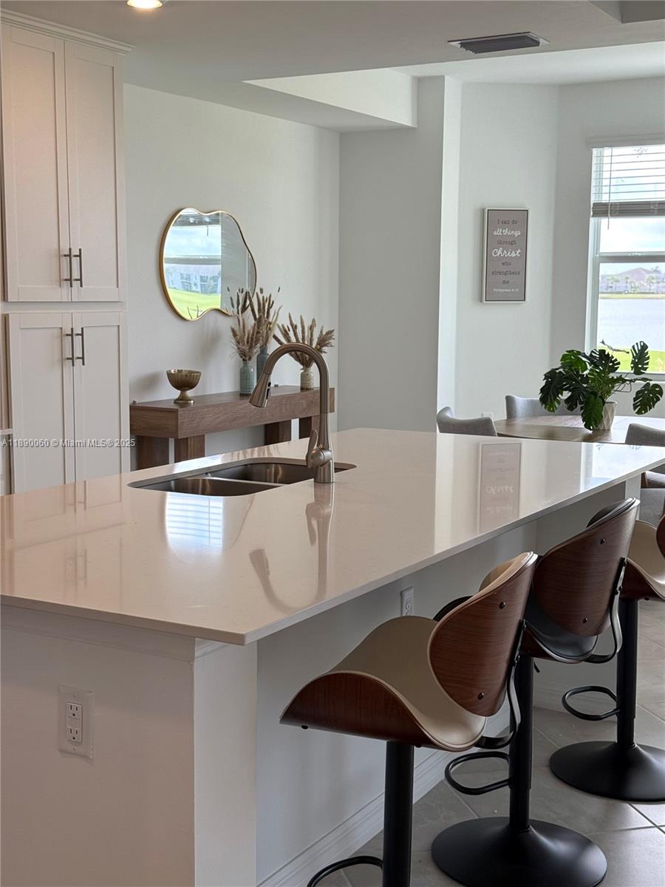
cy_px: 444
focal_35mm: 48
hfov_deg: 30.3
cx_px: 332
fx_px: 1229
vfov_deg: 39.7
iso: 64
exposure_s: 1/225
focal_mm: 6.76
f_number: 1.78
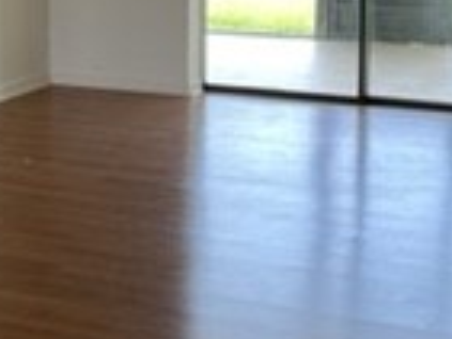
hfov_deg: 16.3
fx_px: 1542
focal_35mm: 118
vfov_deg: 12.5
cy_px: 26
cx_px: 3
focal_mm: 4.2
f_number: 1.6
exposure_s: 1/121
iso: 80
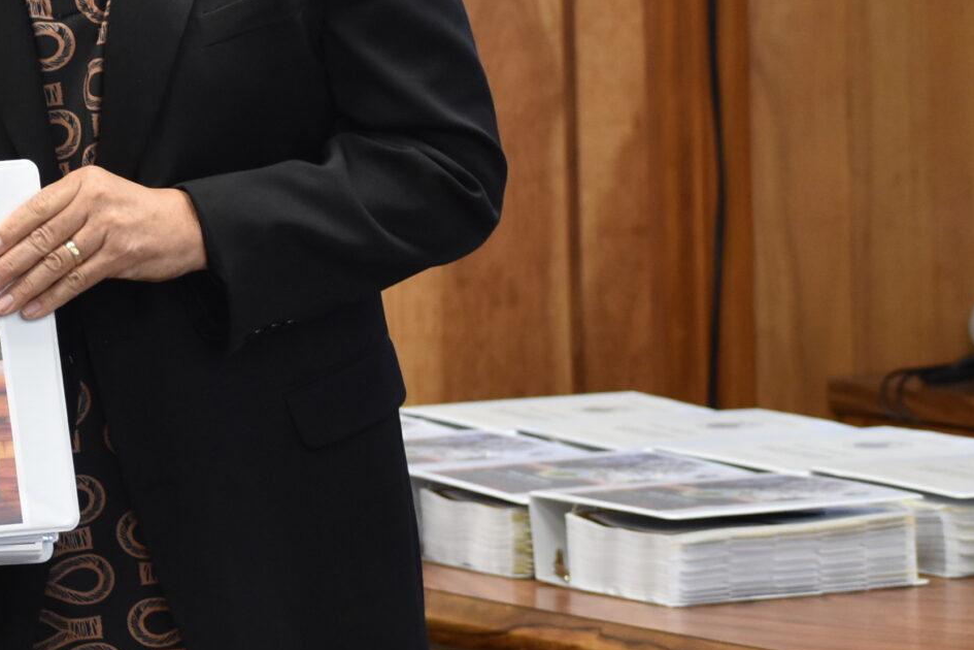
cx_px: 28
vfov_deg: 4.3
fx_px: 8576
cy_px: 85
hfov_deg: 6.5
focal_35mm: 317
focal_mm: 78
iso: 1000
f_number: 4.8
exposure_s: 1/125
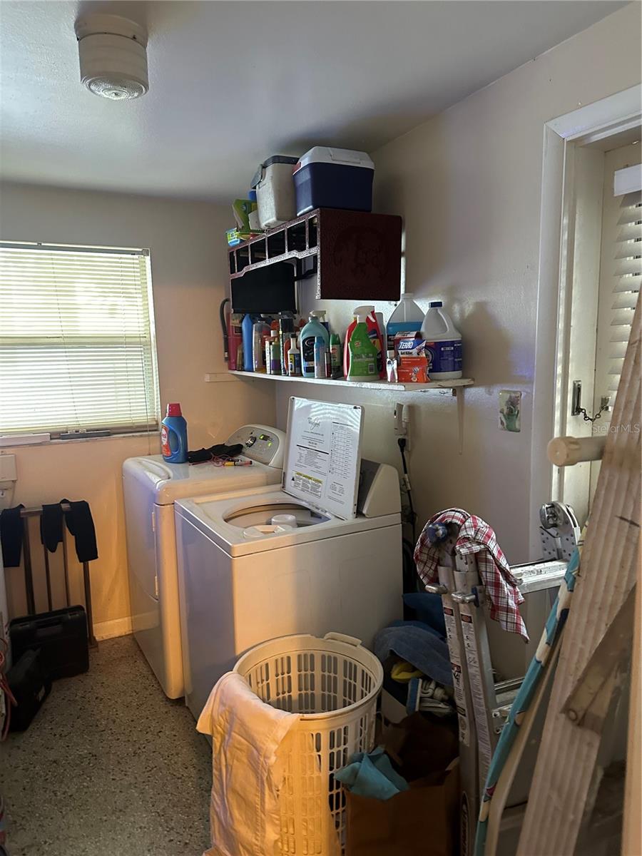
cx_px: 321
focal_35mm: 24
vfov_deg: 71.6
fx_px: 593
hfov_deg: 56.8
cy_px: 428
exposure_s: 1/40
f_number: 1.78
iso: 640
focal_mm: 6.86
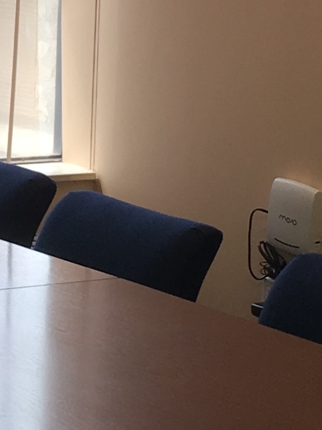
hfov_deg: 8.9
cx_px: -58
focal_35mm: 165
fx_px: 2048
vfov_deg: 12.0
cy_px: 138
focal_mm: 4.15
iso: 25
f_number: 2.2
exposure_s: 1/125
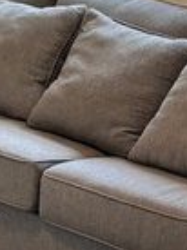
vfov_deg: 13.6
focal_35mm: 145
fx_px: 1048
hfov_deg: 9.4
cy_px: 76
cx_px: -209
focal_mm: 5.96
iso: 125
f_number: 1.6
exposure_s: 1/120
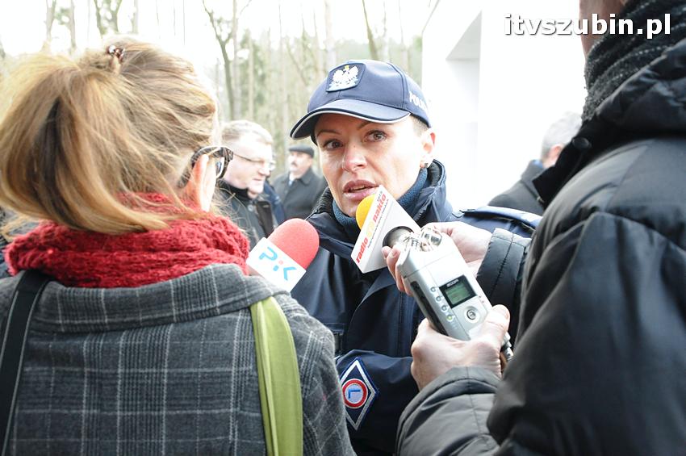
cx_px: 343
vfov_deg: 22.6
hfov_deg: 33.4
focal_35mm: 60
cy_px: 228
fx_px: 1142
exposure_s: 1/80
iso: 1600
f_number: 7.1
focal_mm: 40
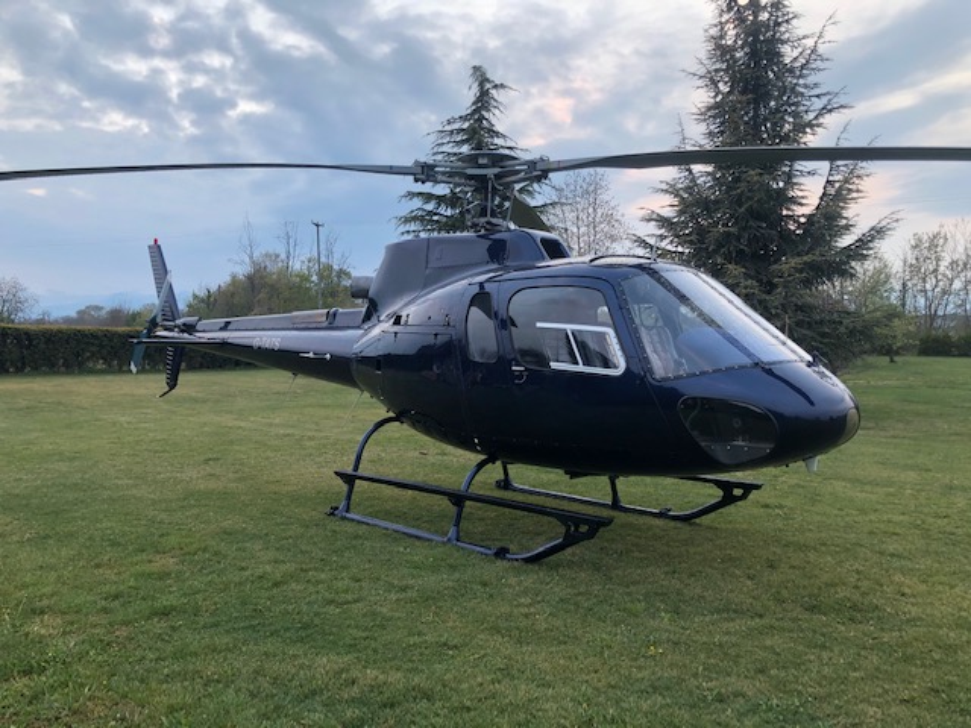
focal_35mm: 28
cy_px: 364
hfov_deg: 63.4
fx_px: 785
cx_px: 486
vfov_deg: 49.7
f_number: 1.8
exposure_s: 1/120
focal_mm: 4
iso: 50
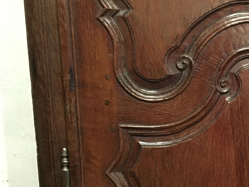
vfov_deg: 20.1
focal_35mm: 73
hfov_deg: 24.6
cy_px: 117
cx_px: 282
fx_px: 525
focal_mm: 4.15
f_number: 2.2
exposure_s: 1/17
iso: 400
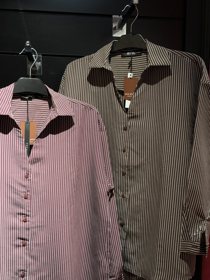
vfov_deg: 39.7
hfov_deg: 30.3
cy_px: 140
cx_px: 105
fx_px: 388
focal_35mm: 48
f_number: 1.78
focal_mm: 6.76
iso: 100
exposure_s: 1/50
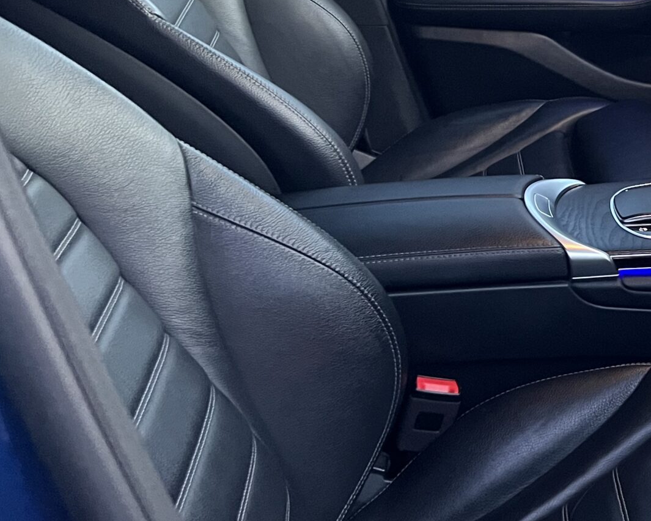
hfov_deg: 27.8
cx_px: 743
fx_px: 1175
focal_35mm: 61
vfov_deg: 24.7
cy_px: 119
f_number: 1.5
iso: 640
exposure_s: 1/39
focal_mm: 5.7
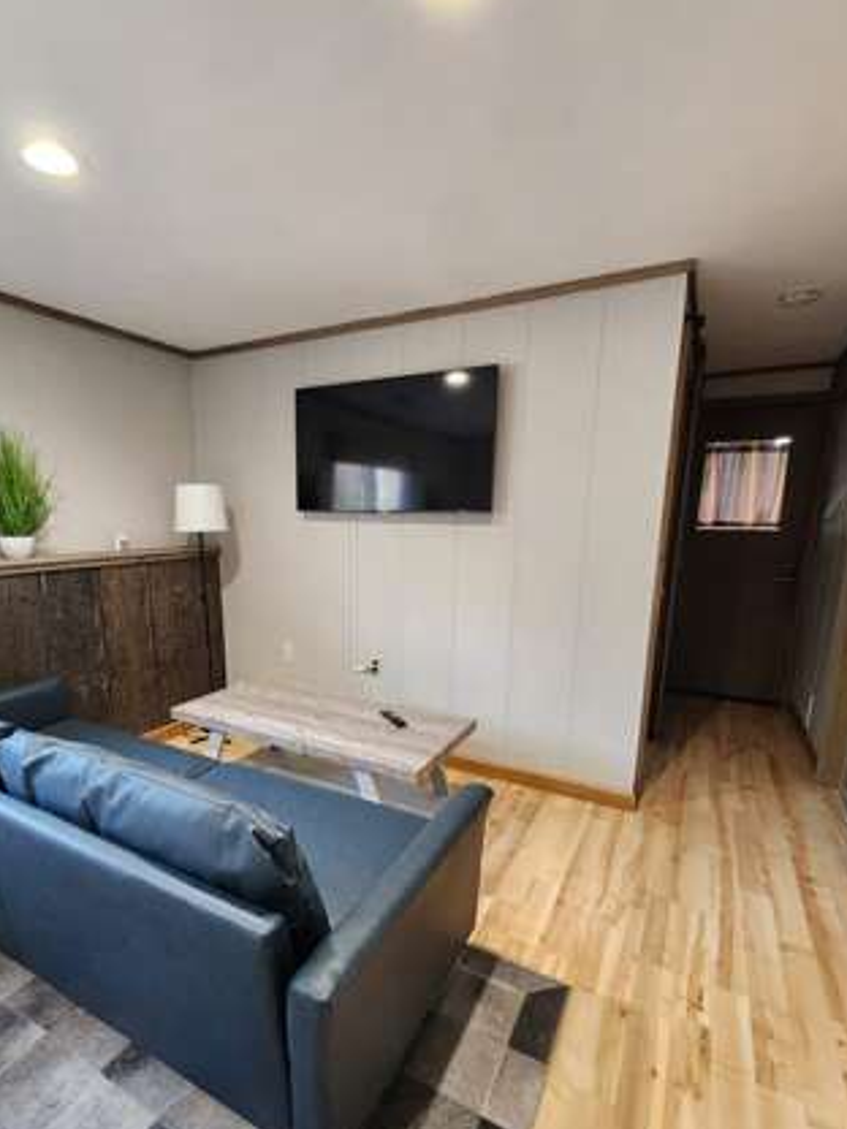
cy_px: 627
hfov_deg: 77.9
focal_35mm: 16
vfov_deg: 94.1
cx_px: 383
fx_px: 522
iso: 400
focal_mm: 2.2
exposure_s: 1/60
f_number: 2.2
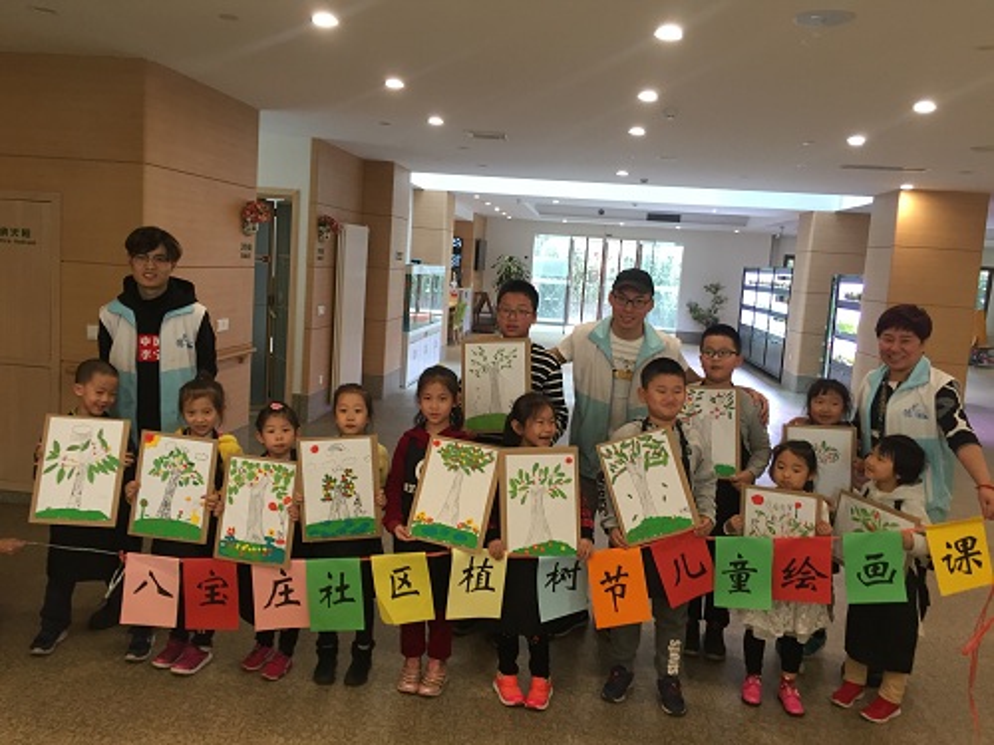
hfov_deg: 61.7
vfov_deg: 48.2
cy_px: 372
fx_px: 833
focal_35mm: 29
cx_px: 497
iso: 125
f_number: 2.2
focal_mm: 4.15
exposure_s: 1/33
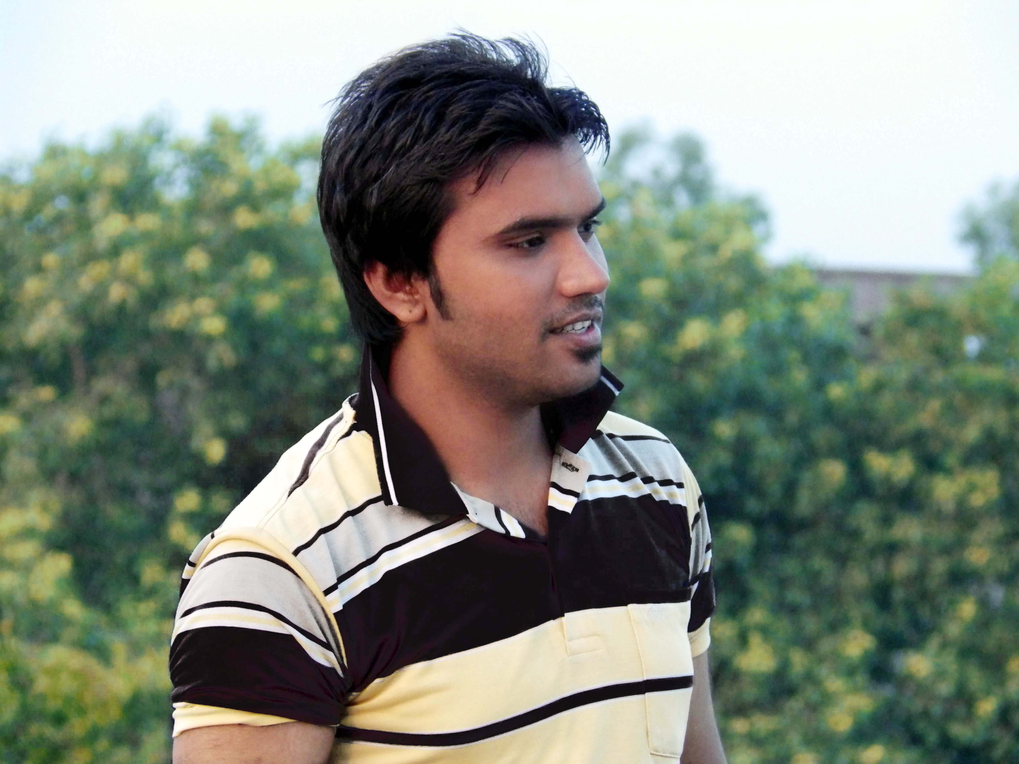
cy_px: 382
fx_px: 13100
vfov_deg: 3.3
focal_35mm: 445
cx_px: 510
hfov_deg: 4.5
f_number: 6
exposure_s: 1/100
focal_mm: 79.9
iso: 640
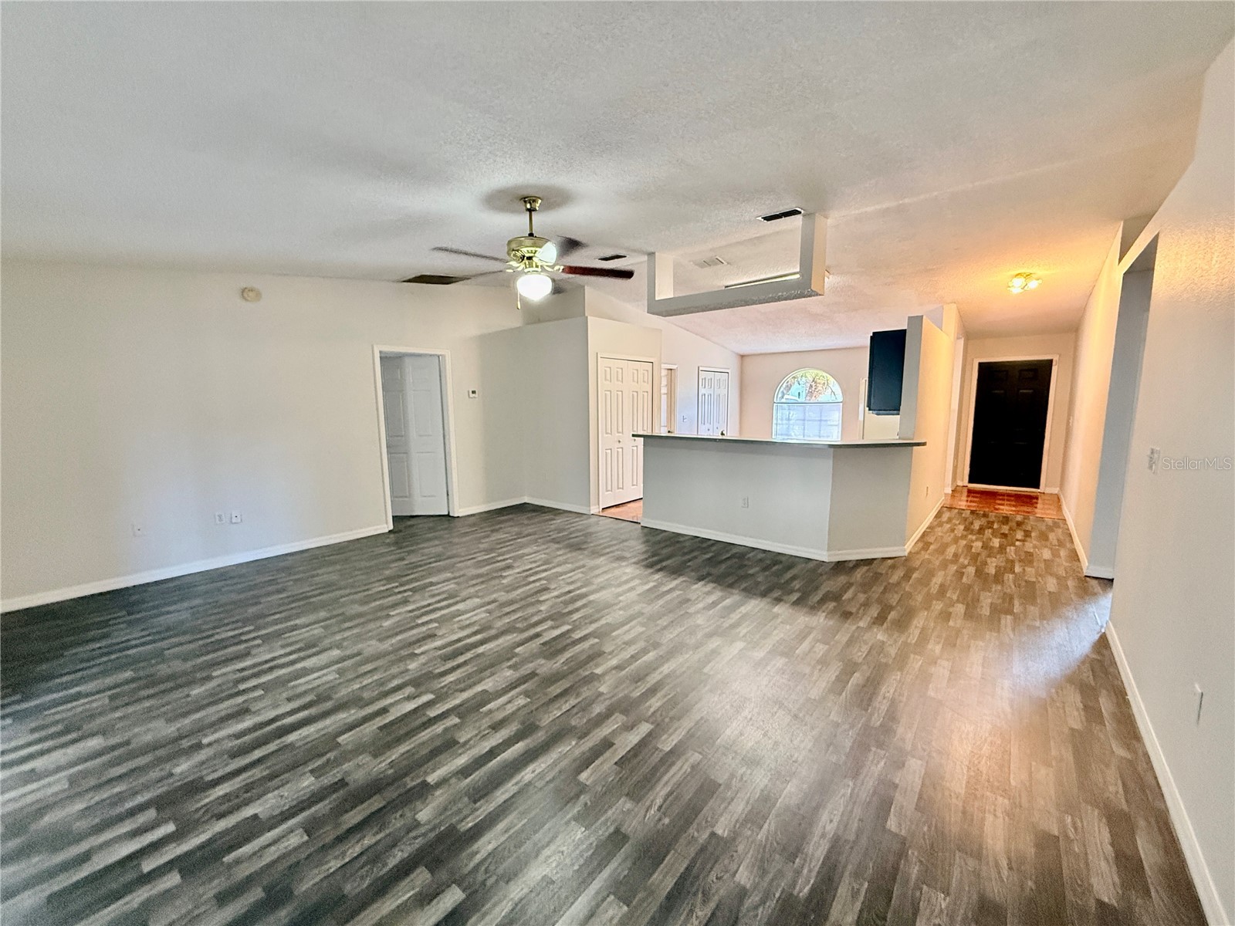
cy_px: 463
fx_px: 499
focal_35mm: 14
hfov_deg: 102.1
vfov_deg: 85.7
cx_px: 618
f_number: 2.2
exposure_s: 1/120
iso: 500
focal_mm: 2.22
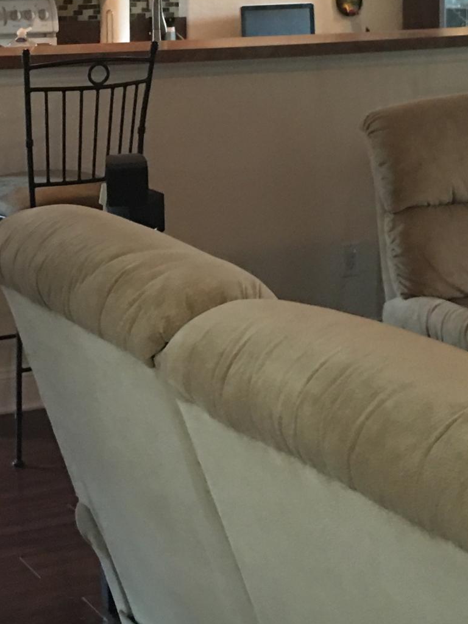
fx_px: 1532
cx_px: 152
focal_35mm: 85
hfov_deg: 17.3
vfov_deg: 22.8
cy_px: 151
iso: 80
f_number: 2.2
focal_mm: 4.15
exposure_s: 1/10
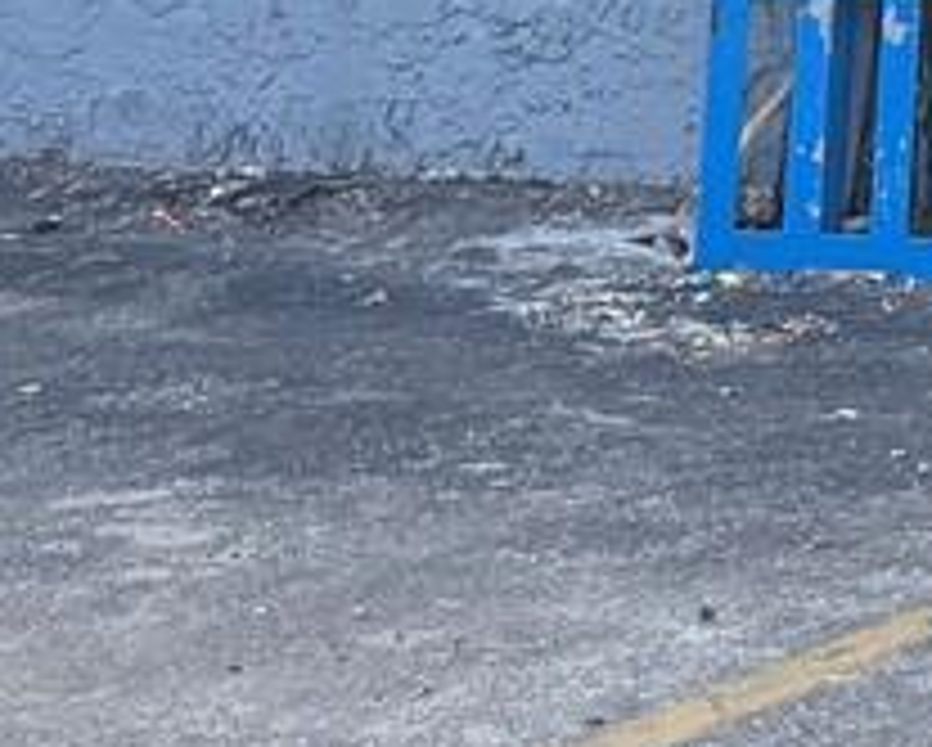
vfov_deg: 7.7
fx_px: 4997
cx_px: 2440
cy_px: -1278
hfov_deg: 9.2
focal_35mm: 181
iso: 80
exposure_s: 1/1524
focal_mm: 6.76
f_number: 1.78
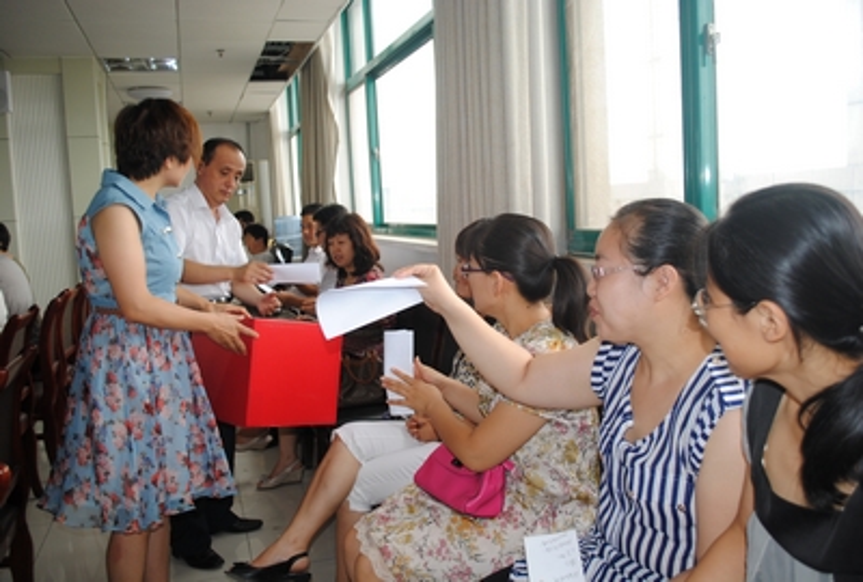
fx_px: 794
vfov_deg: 40.3
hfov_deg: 57.0
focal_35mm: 33
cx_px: 432
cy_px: 291
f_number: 3.8
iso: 200
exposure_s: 1/60
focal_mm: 22
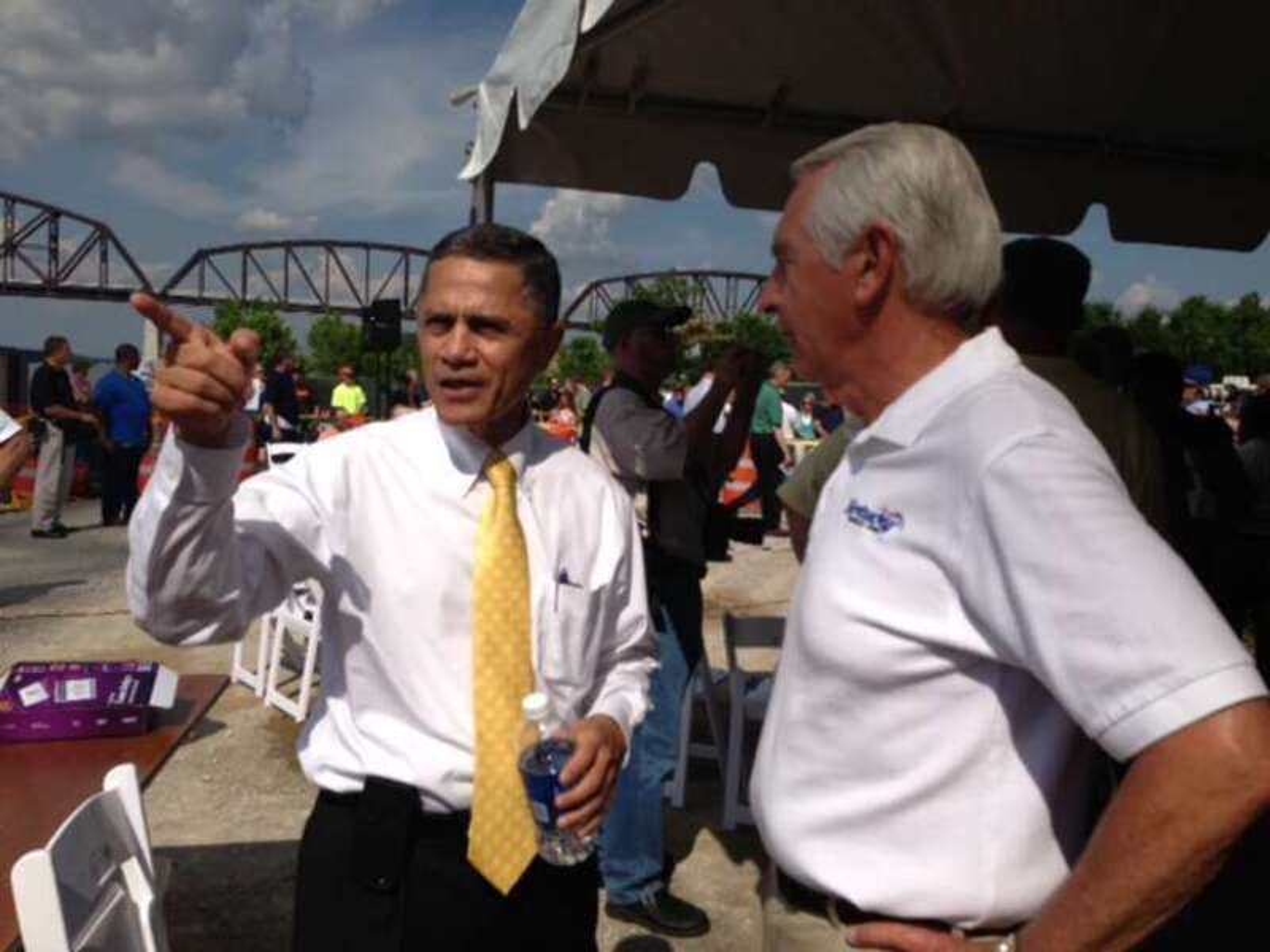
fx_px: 1211
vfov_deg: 42.9
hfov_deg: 55.4
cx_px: 635
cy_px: 476
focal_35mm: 33
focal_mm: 4.13
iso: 50
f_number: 2.4
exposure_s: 1/3195
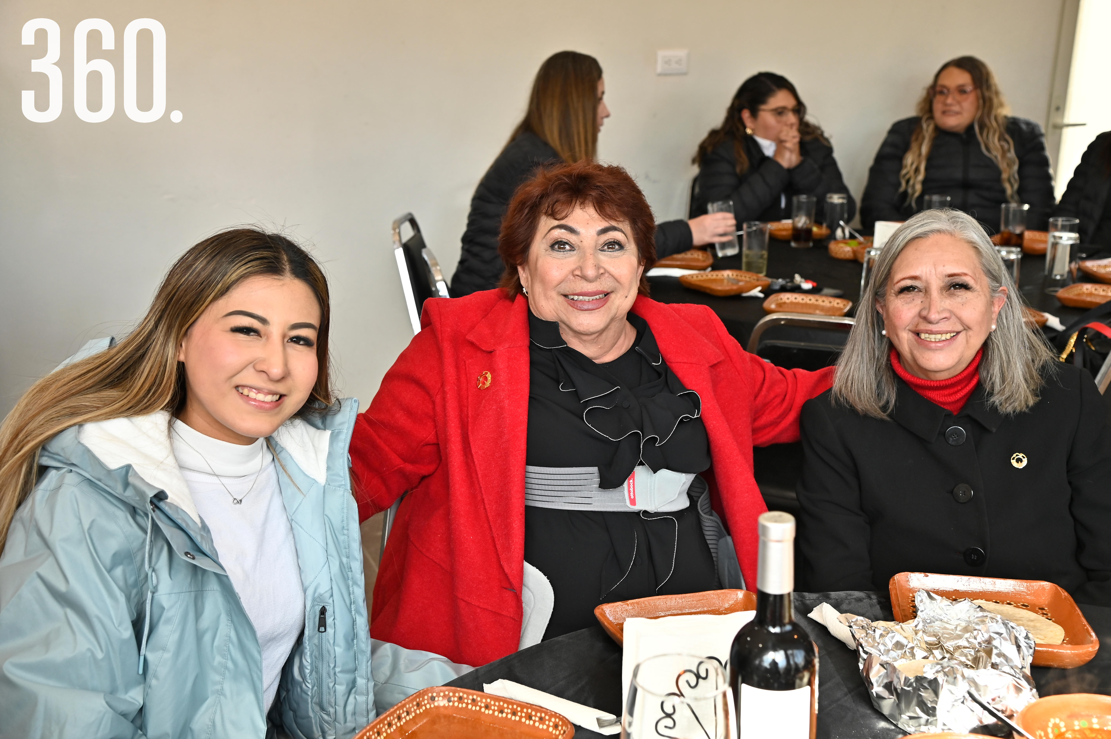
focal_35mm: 48
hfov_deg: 41.1
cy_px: 370
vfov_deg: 28.0
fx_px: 1480
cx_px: 556
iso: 400
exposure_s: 1/160
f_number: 5.6
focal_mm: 48
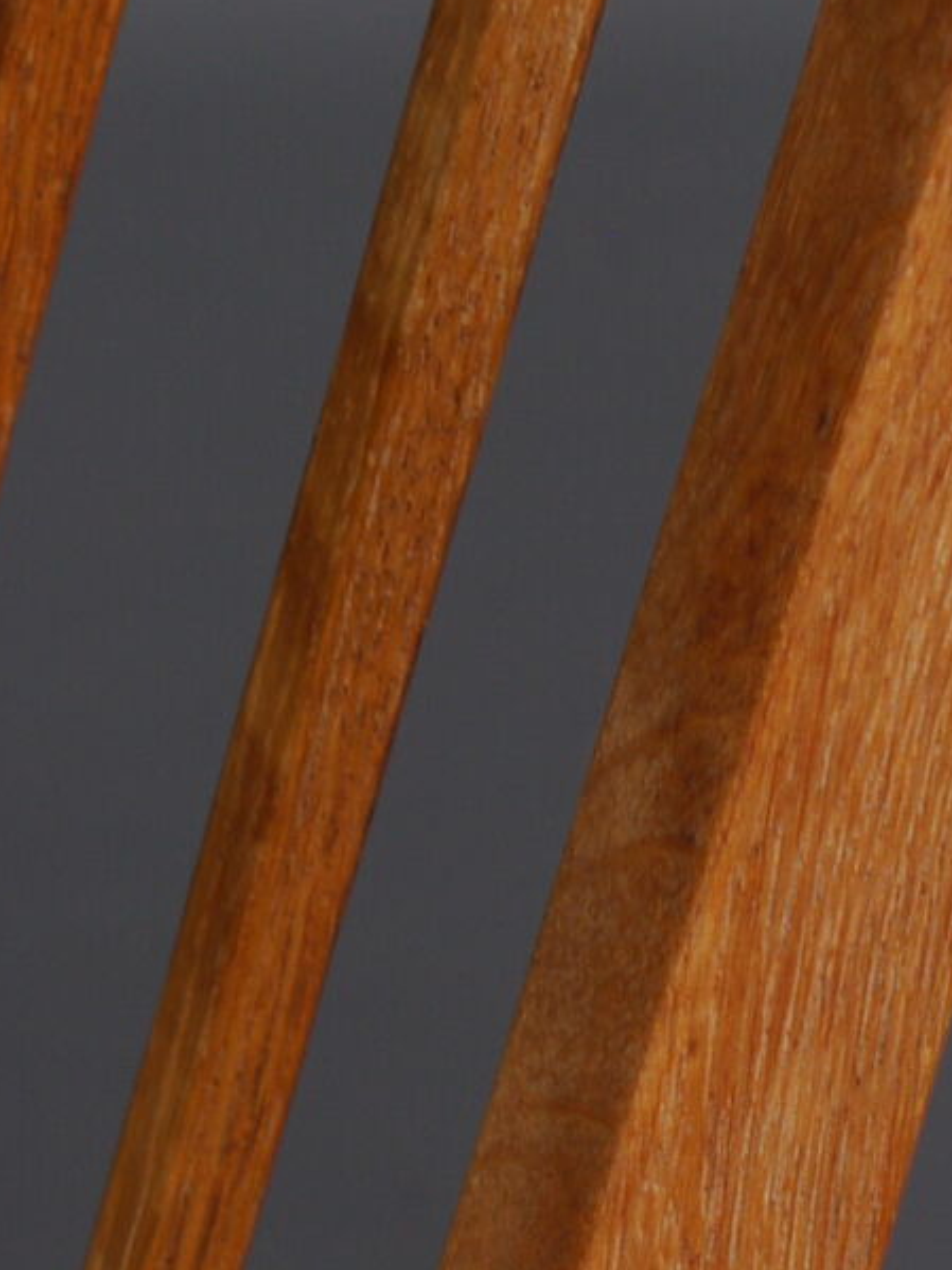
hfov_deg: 5.2
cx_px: -187
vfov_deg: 6.9
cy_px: -1001
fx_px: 10344
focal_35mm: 282
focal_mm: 30
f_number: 5.3
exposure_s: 1/80
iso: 100
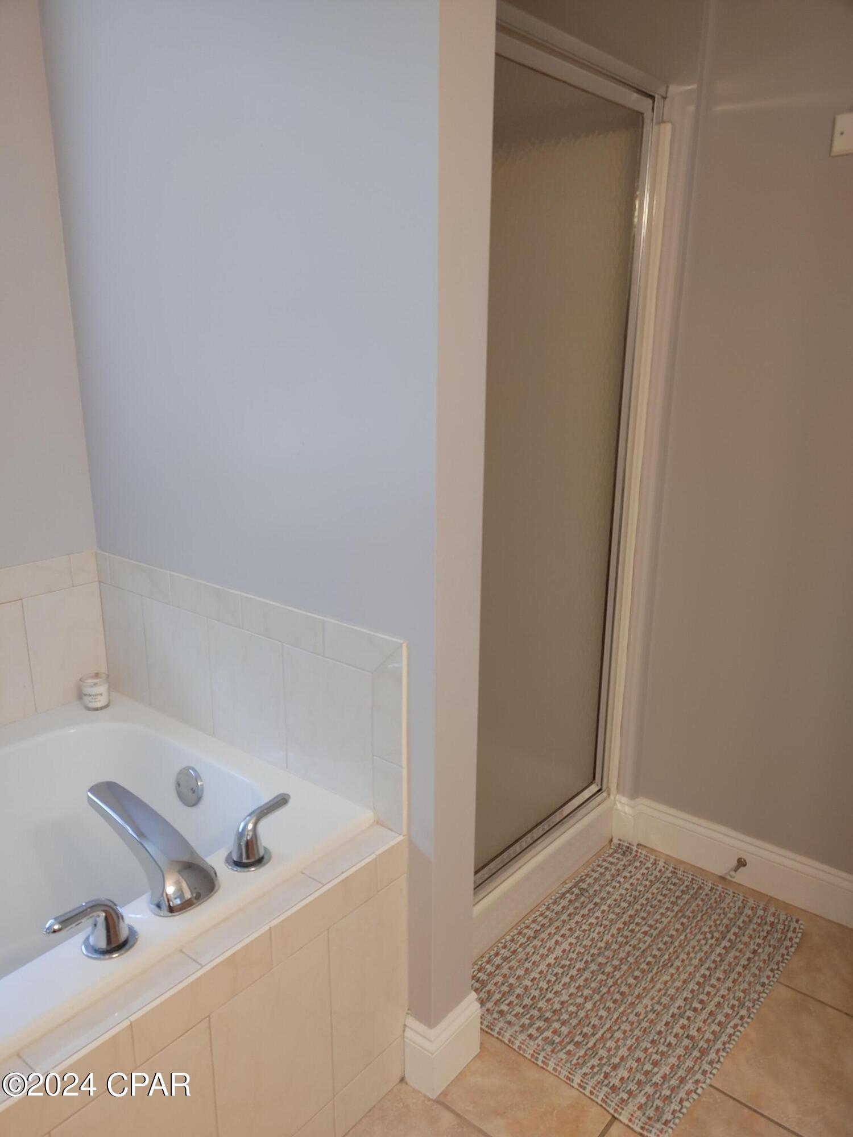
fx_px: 854
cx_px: 426
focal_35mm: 26
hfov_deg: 53.1
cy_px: 568
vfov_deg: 67.3
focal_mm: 5.58
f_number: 1.8
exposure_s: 1/40
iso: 100
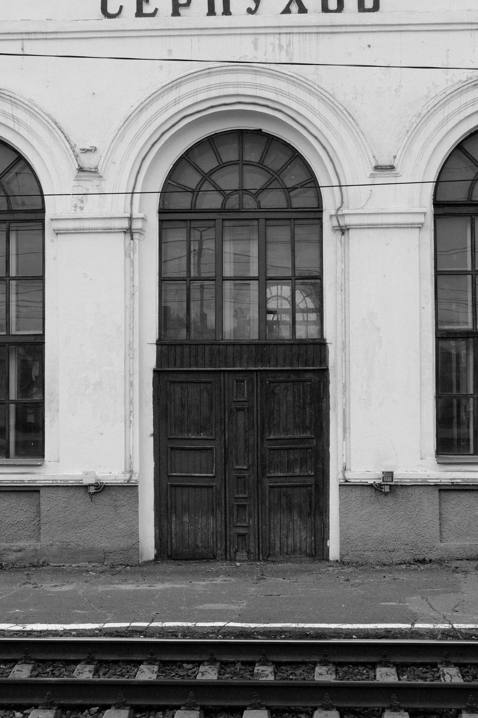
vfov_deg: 33.4
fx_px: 1195
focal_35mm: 60
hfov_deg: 22.6
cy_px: 354
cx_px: 238
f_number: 10
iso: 160
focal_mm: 35
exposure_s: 1/30
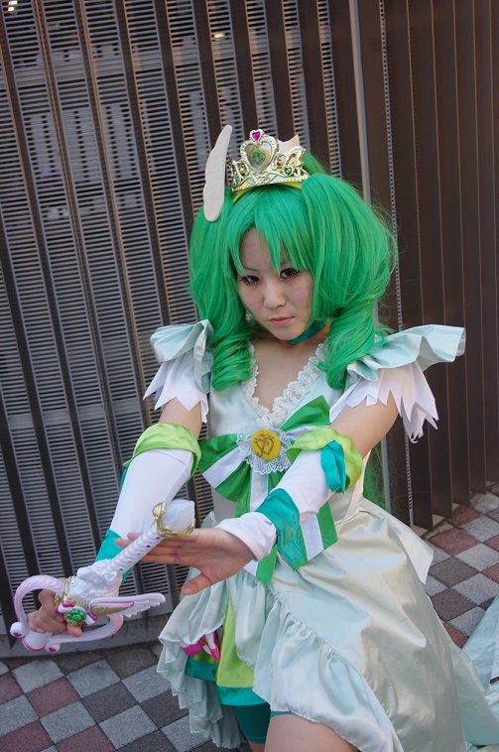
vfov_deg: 40.4
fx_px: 1022
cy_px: 376
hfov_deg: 27.4
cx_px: 250
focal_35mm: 49
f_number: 4
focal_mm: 32.5
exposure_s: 1/8
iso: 400
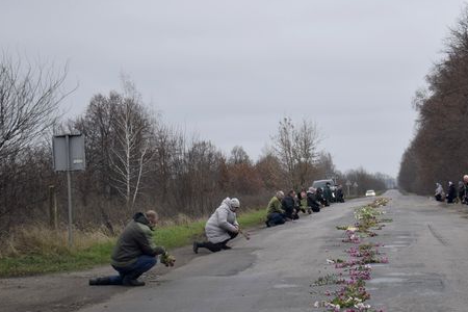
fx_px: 1495
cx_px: 333
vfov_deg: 11.9
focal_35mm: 115
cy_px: 257
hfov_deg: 17.7
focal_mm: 46
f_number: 5.3
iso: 400
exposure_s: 1/320
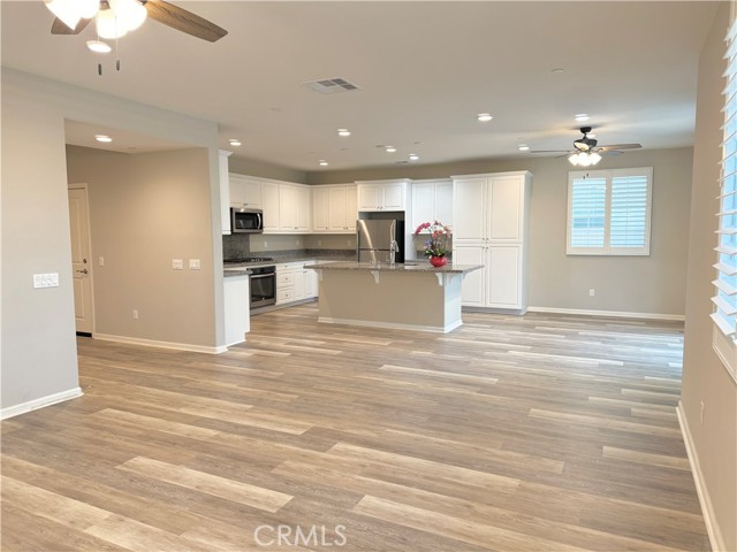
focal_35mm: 24
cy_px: 276
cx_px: 368
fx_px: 511
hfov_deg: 71.6
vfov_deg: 56.8
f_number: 1.78
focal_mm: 6.76
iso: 125
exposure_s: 1/60
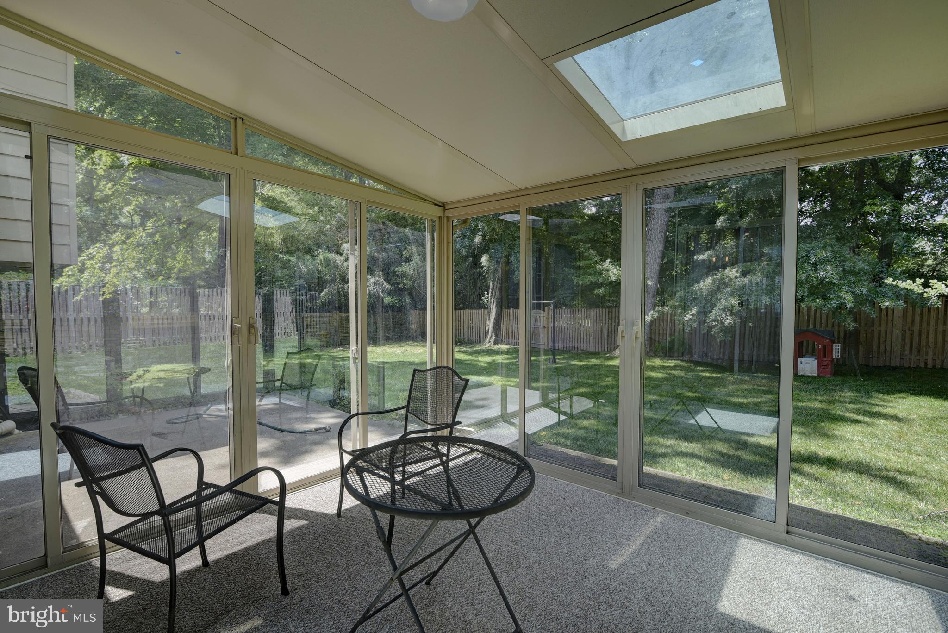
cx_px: 474
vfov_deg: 73.8
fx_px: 421
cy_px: 316
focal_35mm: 16
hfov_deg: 96.7
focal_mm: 16
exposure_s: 1/160
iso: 200
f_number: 5.6
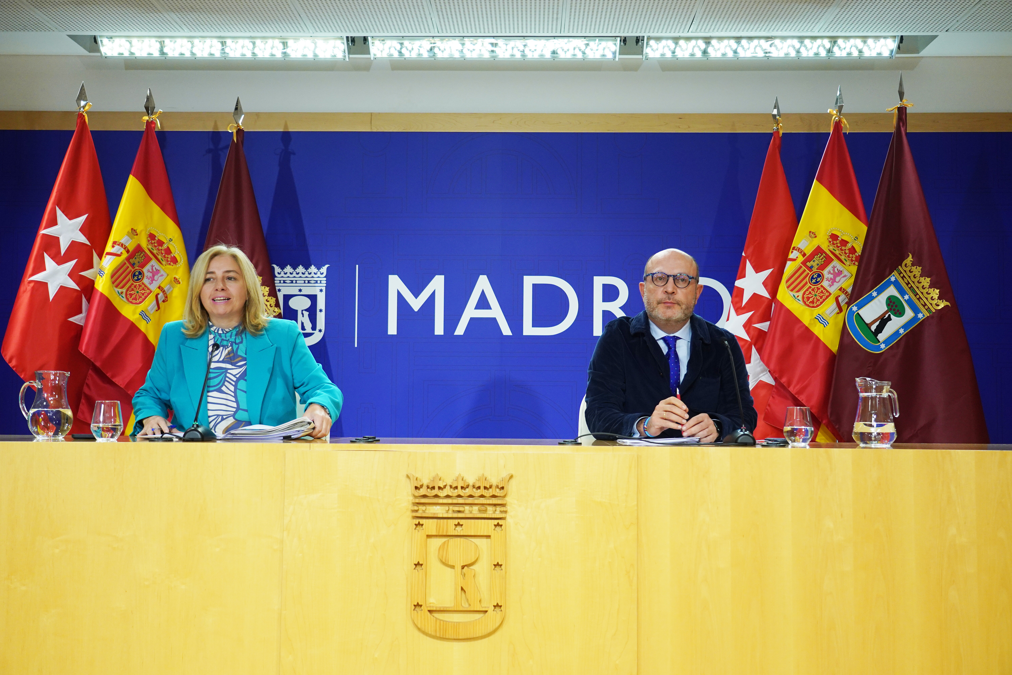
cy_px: 338
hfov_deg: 49.6
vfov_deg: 34.2
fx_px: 1096
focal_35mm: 39
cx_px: 506
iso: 2000
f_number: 4
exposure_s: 1/250
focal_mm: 39
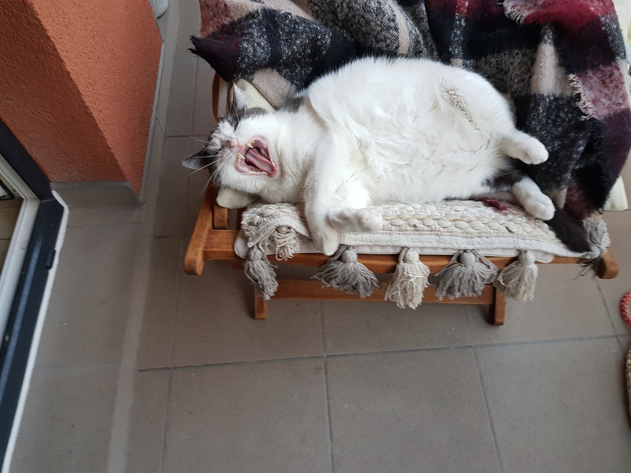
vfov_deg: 53.1
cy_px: 236
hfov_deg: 67.3
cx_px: 316
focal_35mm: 26
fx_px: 474
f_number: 1.7
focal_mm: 4.3
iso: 160
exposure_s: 1/50
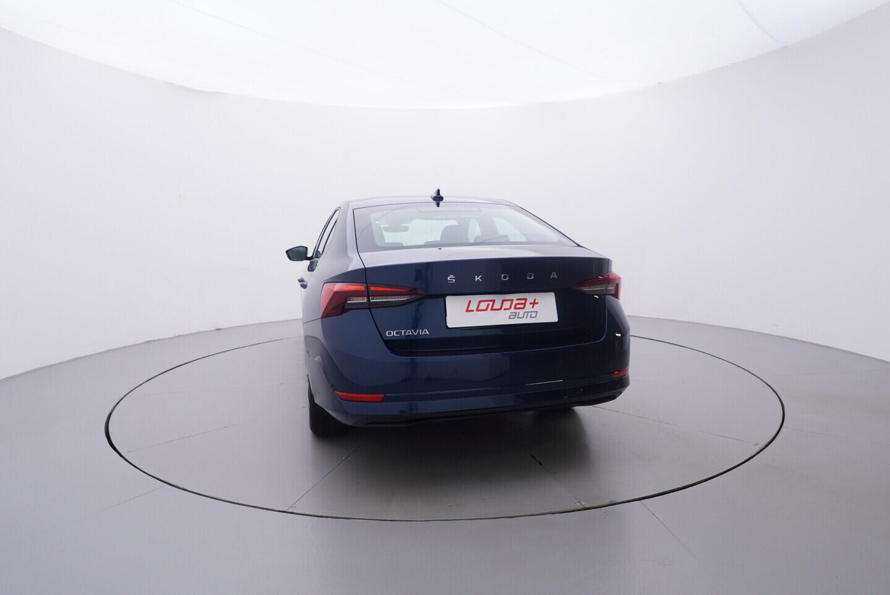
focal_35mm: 22
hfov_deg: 77.3
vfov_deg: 56.2
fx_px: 557
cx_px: 445
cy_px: 298
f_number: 5
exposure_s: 1/80
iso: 200
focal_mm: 15
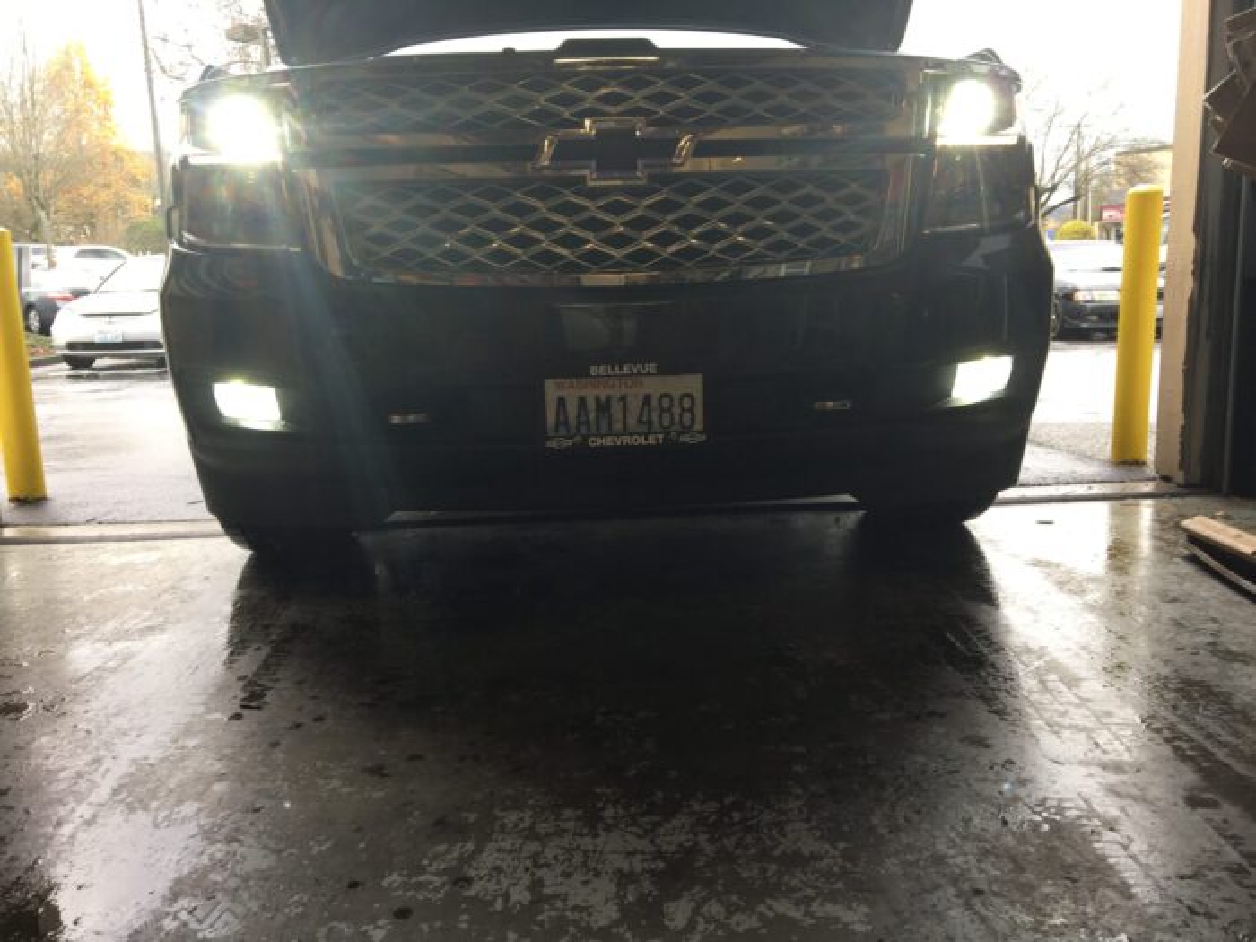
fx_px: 1052
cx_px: 628
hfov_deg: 61.7
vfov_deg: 48.2
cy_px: 471
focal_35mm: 29
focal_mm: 4.15
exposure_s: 1/60
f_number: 2.2
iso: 25
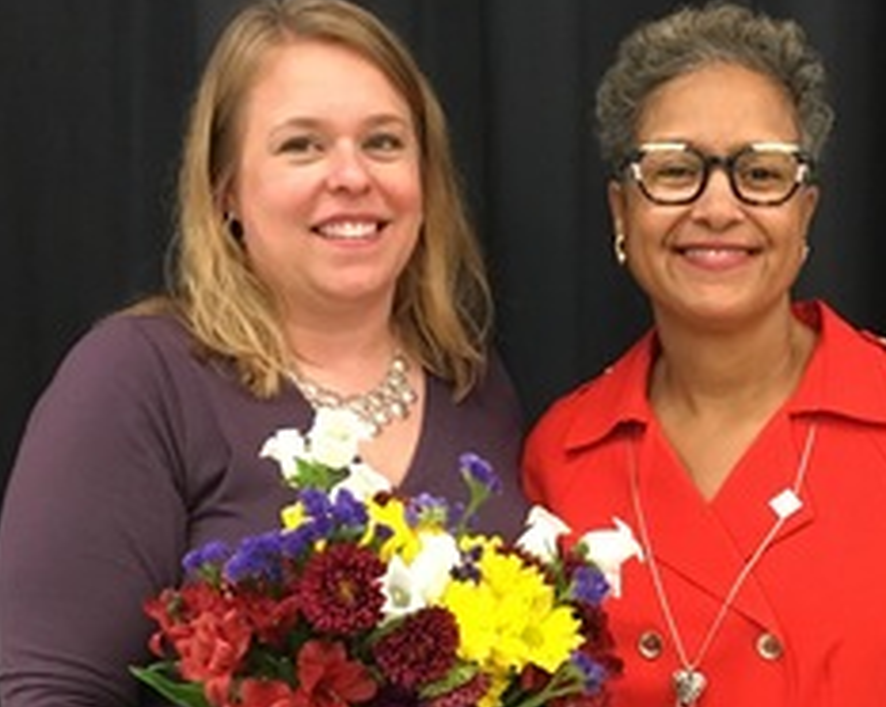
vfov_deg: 22.3
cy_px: 506
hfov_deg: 27.8
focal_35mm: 68
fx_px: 1782
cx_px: 570
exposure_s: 1/30
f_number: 2.2
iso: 200
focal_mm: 4.15
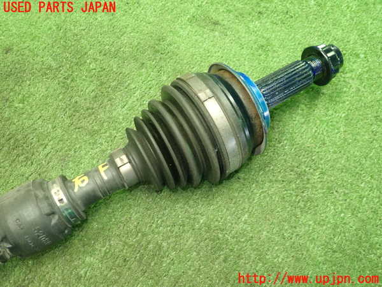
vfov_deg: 46.8
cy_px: 144
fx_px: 331
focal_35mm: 30
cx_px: 191
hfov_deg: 60.0
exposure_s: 1/60
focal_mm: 5.5
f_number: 2.3
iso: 800
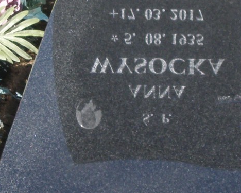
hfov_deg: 12.1
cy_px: 2
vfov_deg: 9.7
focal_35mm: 158
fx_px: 1128
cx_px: 207
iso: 64
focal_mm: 6.64
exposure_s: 1/320
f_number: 5.6
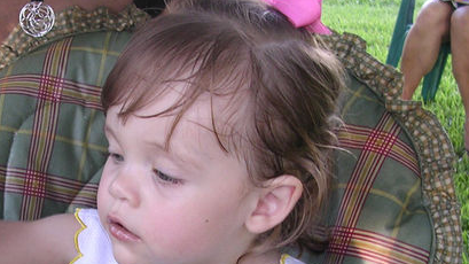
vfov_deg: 14.6
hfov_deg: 25.7
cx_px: 81
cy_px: 285
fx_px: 1007
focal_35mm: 81
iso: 100
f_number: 2.8
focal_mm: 5.8
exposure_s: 1/30
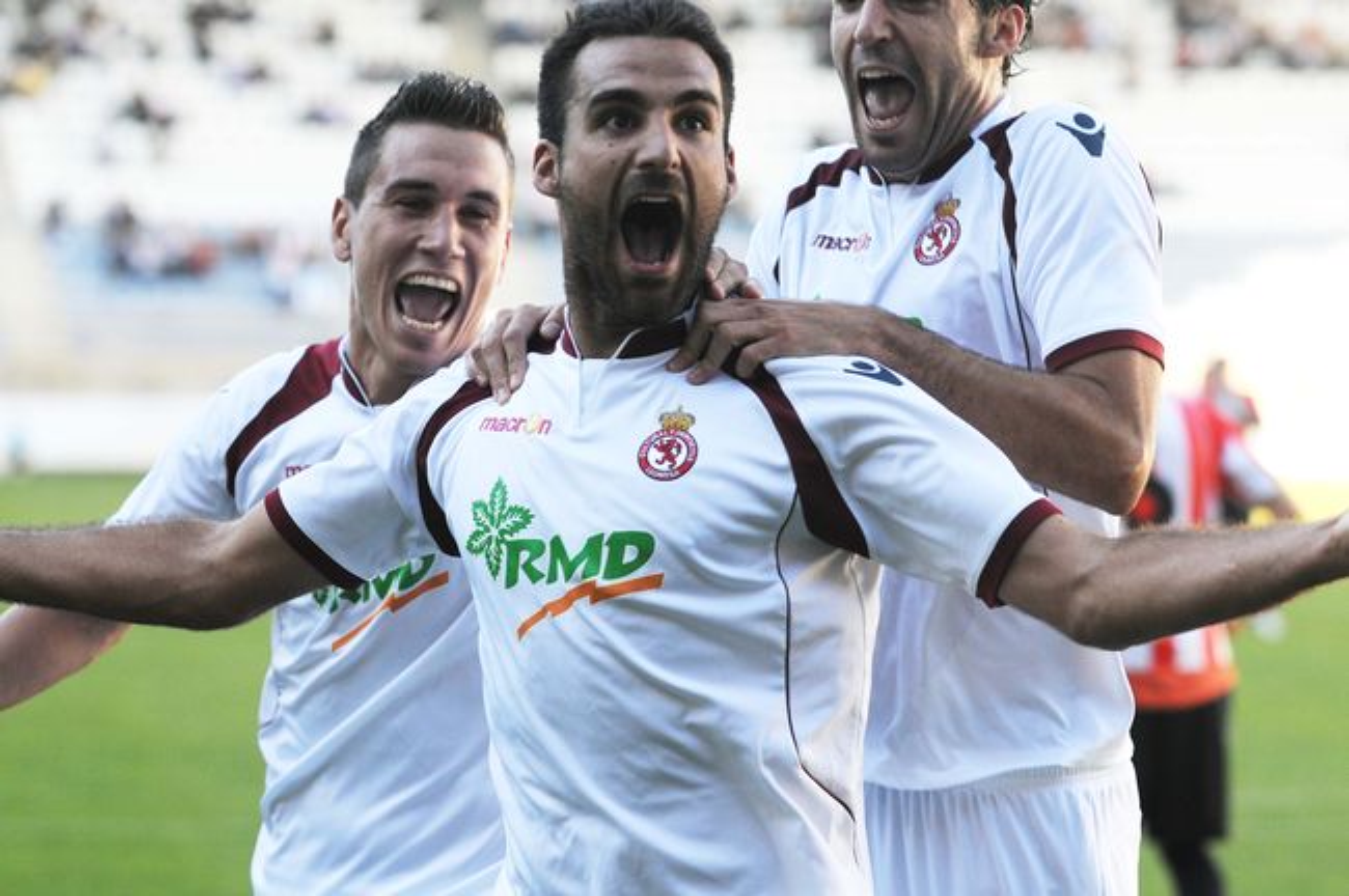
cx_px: 674
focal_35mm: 174
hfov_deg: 11.8
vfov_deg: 7.9
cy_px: 448
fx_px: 6513
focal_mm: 116
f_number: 3.2
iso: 500
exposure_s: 1/1000
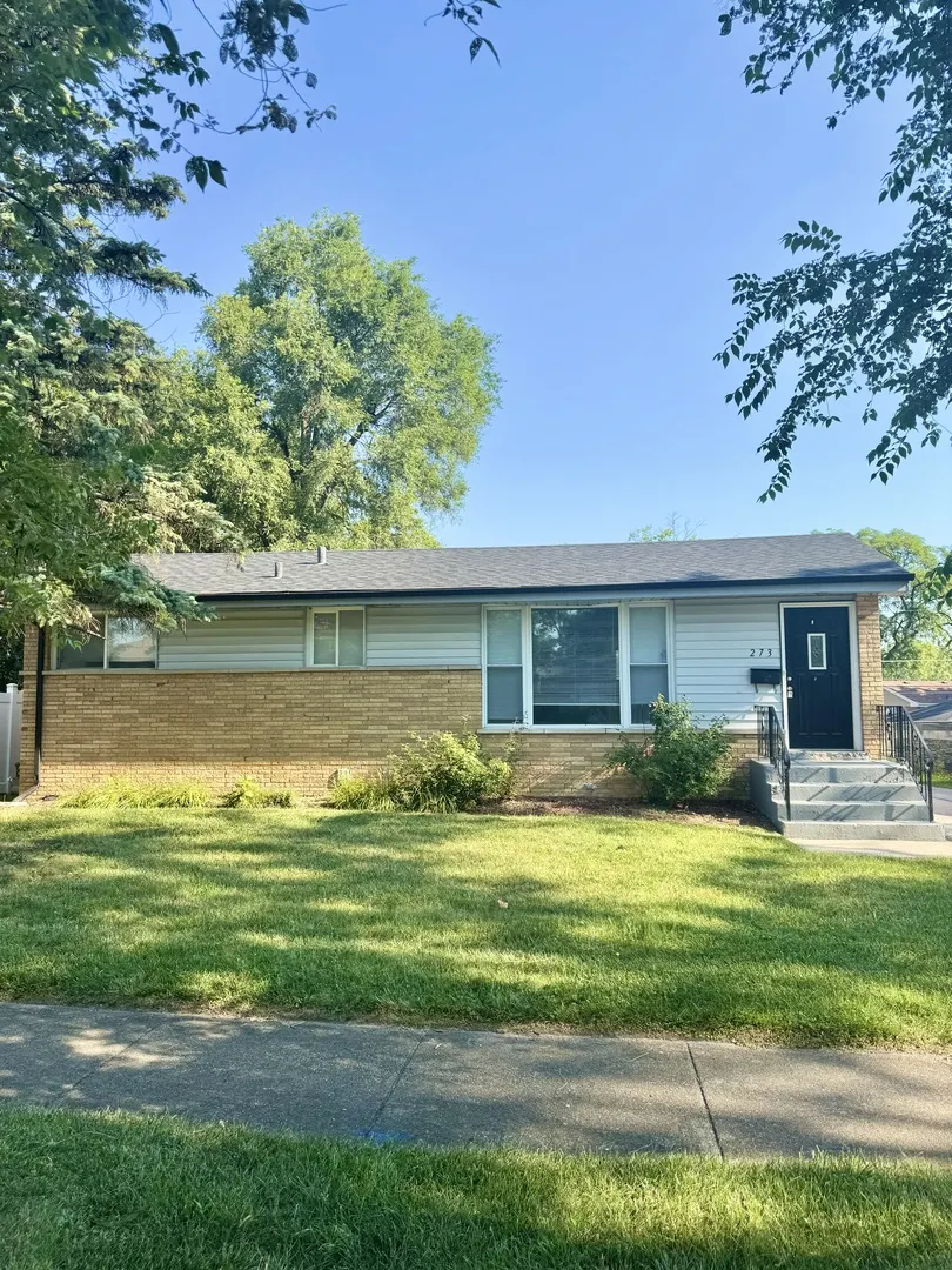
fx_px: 880
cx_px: 476
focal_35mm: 24
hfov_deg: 56.8
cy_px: 635
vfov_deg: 71.6
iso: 80
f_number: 1.78
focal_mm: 6.76
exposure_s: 1/2331
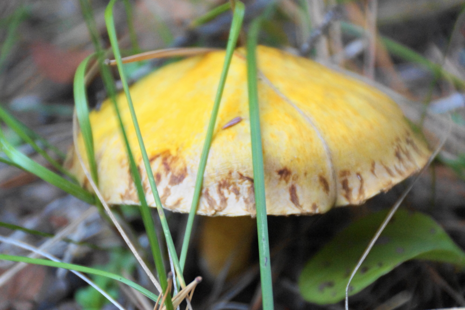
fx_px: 4457
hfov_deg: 6.0
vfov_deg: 4.0
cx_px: 232
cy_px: 155
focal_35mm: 345
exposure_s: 1/125
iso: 1600
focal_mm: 230
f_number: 6.3
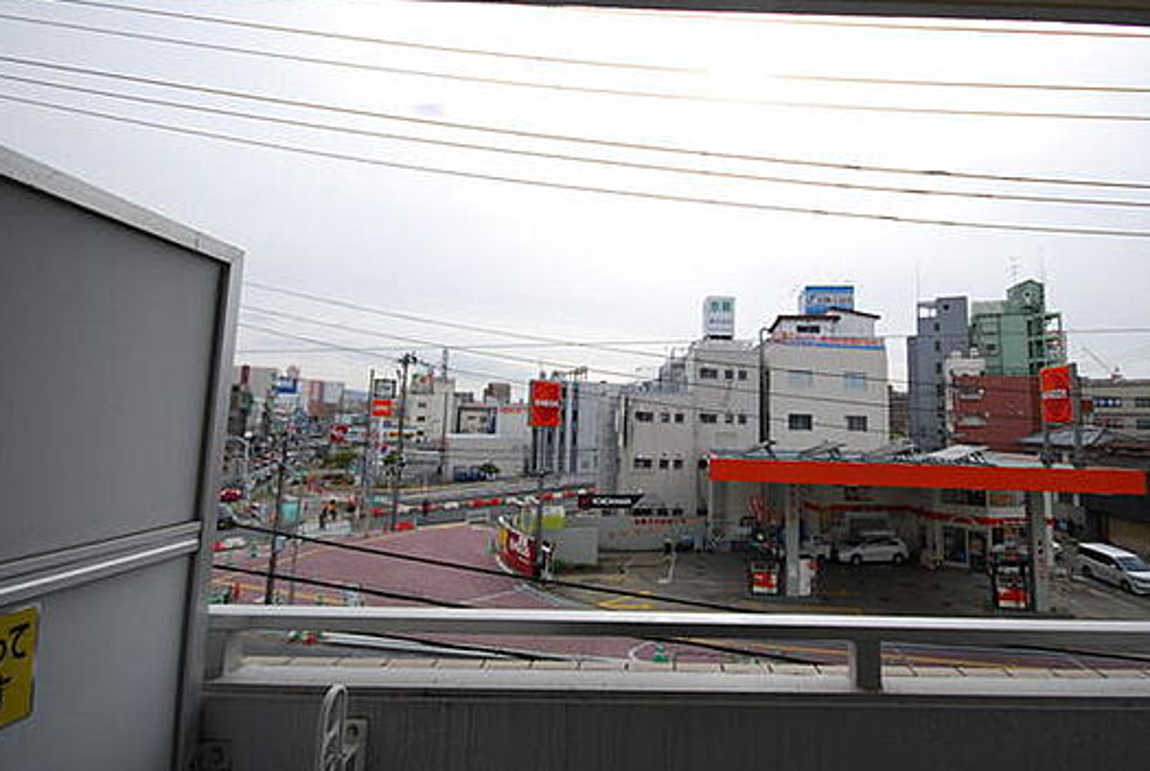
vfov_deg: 53.3
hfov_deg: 73.4
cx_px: 644
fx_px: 768
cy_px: 364
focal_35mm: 24
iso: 100
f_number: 8
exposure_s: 1/250
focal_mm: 14
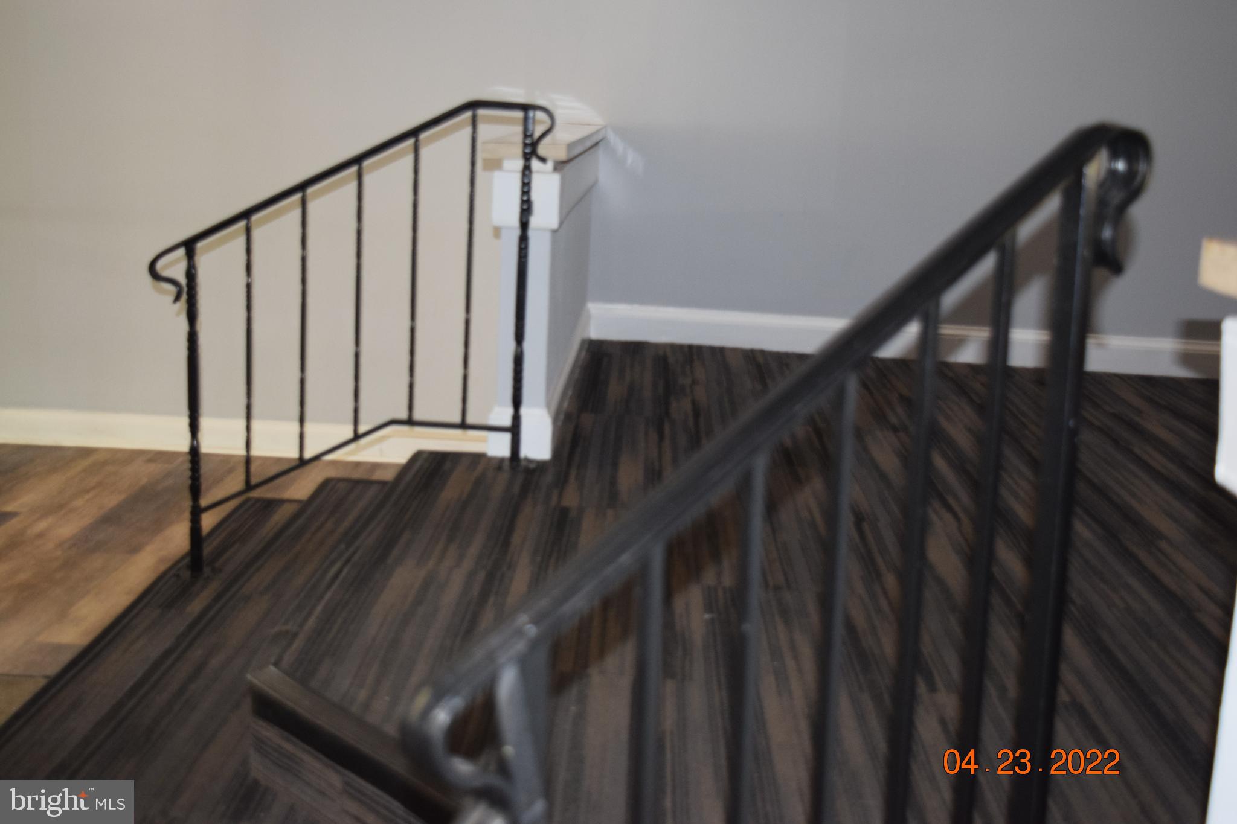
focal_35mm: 45
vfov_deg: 29.9
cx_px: 618
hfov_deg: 43.6
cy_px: 412
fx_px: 1546
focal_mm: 30
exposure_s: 1/60
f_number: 4.2
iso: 1400
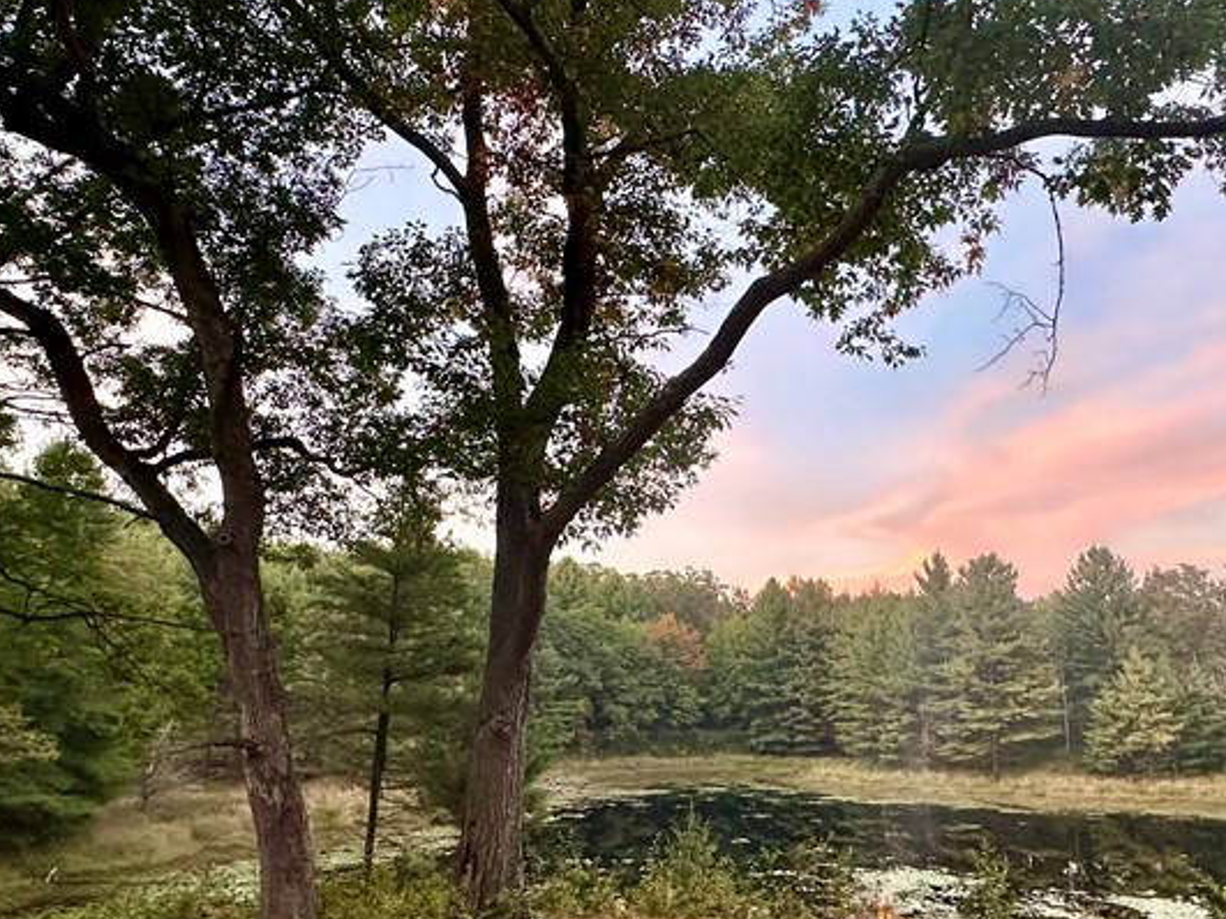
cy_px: 427
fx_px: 956
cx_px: 713
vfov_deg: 51.3
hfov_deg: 64.9
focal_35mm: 27
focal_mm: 2.22
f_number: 2.2
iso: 320
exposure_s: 1/88
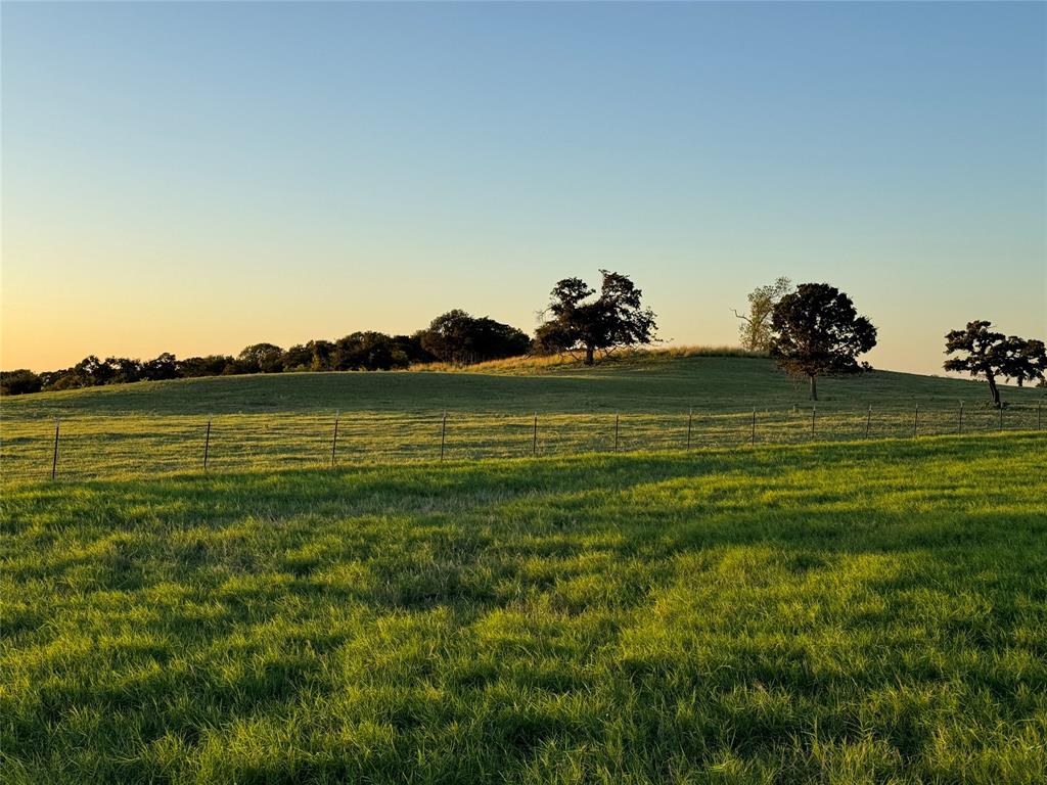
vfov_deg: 30.3
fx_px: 1452
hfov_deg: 39.7
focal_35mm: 48
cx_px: 524
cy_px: 392
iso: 64
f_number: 1.78
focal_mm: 6.86
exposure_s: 1/1597
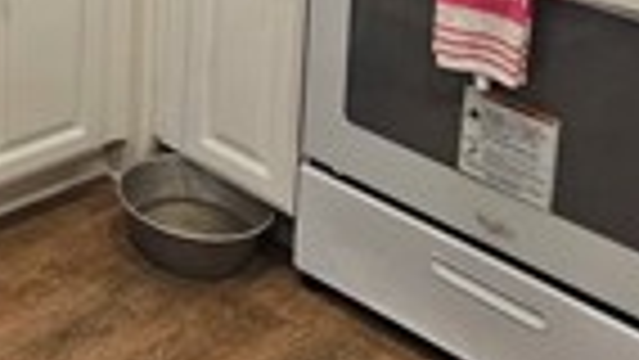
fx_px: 1085
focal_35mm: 64
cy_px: -328
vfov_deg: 15.6
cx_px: -72
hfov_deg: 29.4
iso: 125
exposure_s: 1/60
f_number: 2.2
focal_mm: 2.2
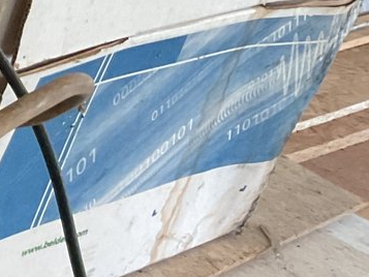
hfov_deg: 13.4
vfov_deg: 12.0
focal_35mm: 123
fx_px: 1312
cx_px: -404
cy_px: 76
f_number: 1.8
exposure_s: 1/30
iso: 250
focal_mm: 3
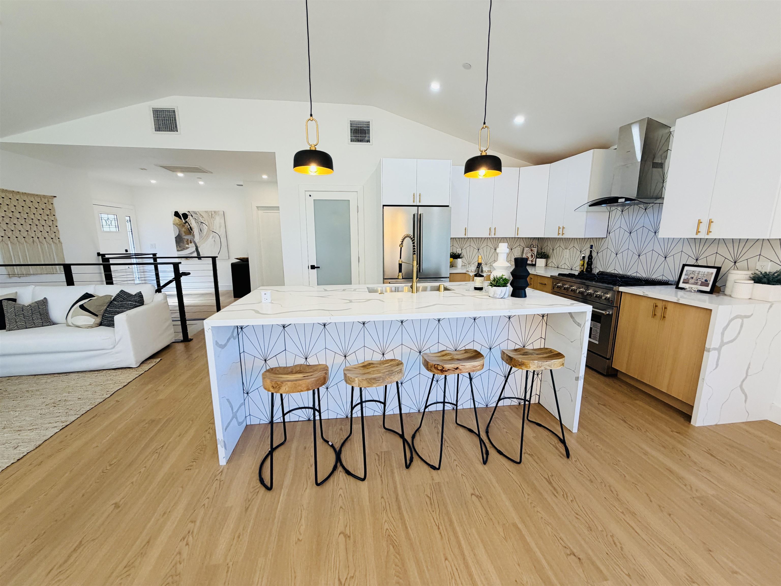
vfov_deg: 85.7
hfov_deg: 102.1
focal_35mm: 14
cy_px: 293
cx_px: 390
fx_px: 316
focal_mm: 2.22
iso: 100
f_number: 2.2
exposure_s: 1/120
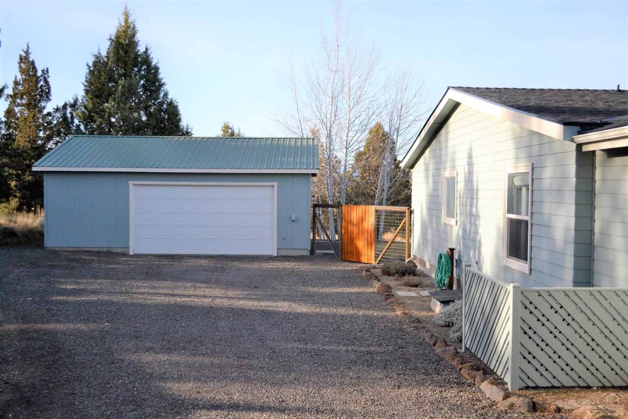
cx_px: 314
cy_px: 210
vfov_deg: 34.2
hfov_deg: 49.6
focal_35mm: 39
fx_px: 680
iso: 1100
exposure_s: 1/4000
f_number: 4.2
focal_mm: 26
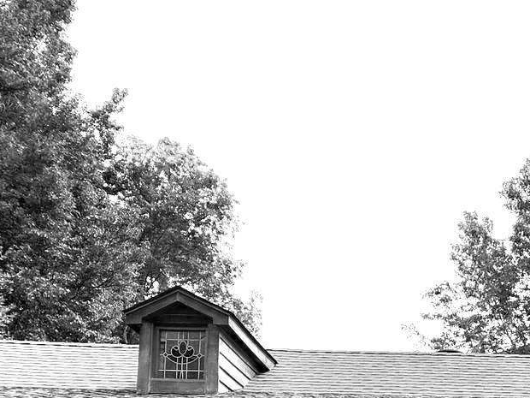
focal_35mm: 76
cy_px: 458
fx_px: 1164
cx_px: 495
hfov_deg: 24.8
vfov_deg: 18.5
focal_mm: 5.4
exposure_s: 1/2021
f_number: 1.8
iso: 20
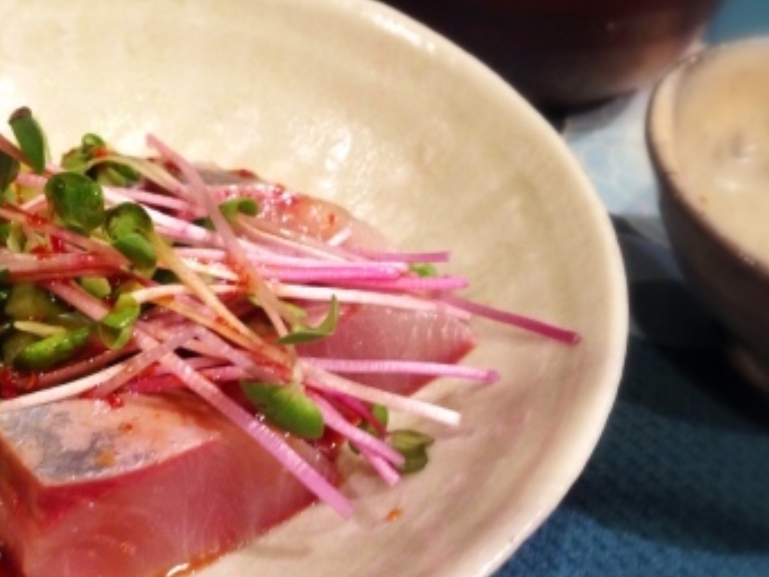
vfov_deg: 30.3
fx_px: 1066
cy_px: 279
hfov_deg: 39.5
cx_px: 302
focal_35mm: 48
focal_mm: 4.12
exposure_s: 1/20
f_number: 2.4
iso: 100
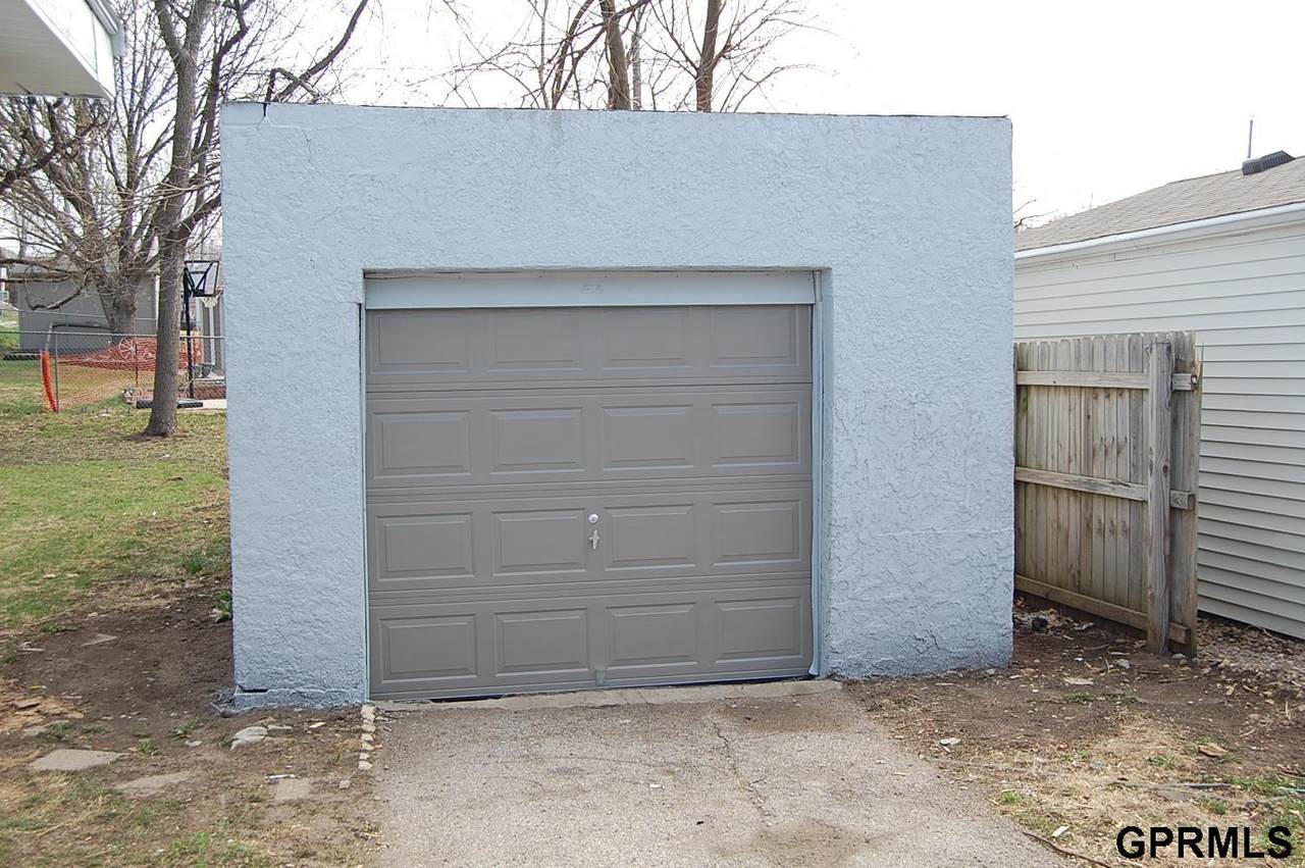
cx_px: 652
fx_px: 1412
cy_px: 434
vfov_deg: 34.1
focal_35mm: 39
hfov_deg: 49.6
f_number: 7.1
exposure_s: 1/200
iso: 200
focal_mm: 26
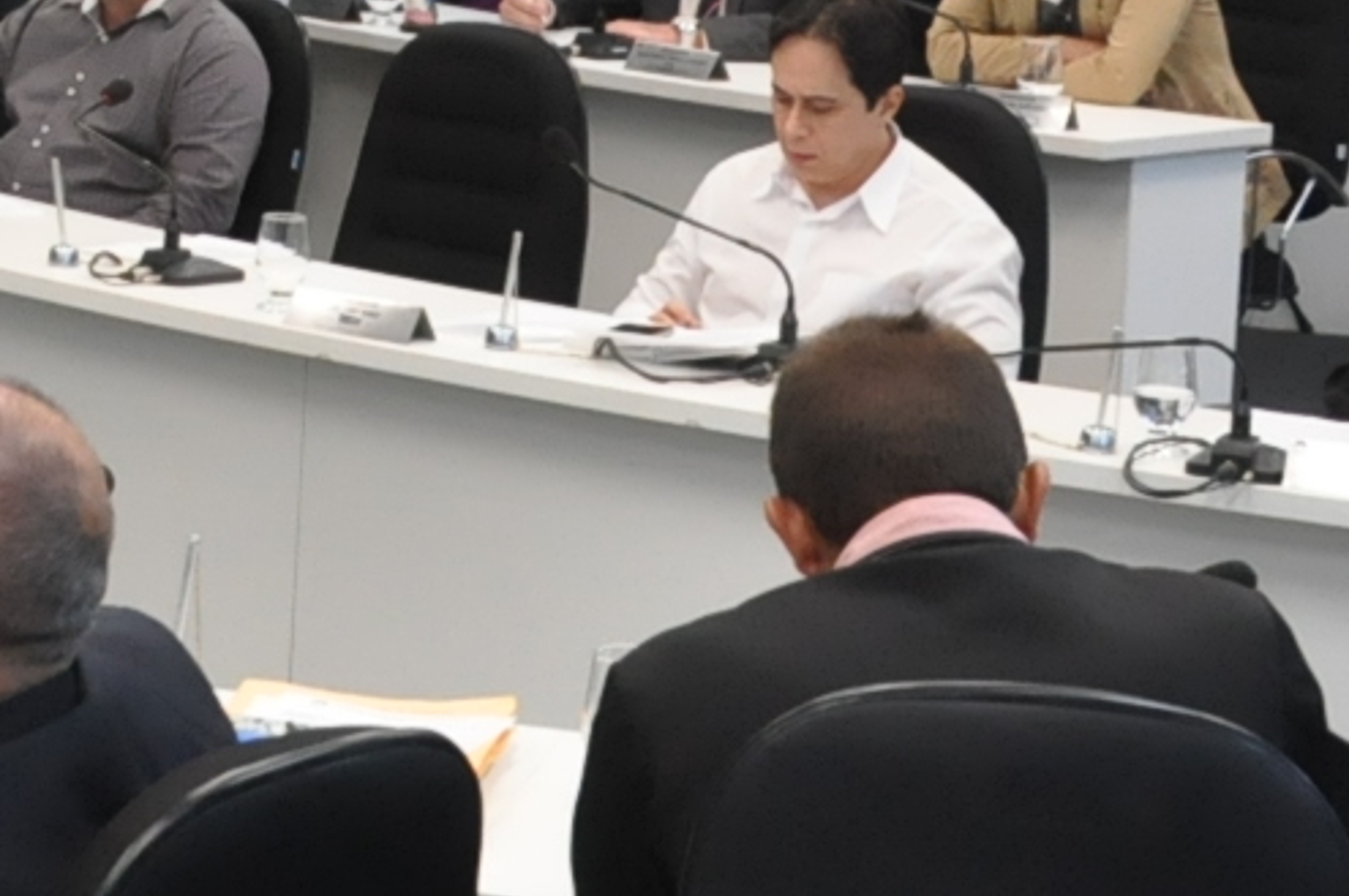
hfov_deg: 16.2
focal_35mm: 117
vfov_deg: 11.4
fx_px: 4380
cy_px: -237
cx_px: -575
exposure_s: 1/160
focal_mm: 18
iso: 2000
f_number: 6.3
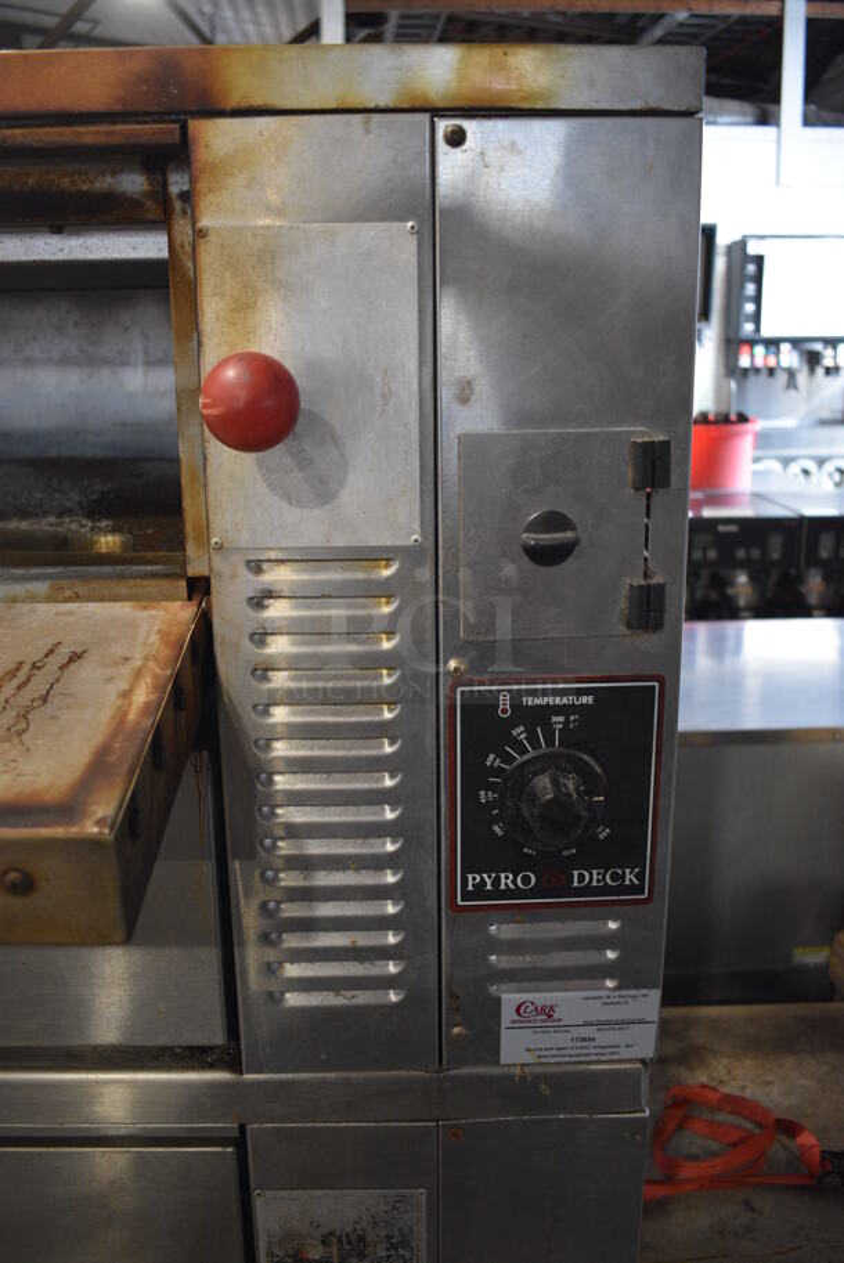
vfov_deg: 61.9
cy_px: 632
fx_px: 1053
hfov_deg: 43.7
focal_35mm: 30
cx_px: 422
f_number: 3.8
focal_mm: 20
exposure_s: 1/125
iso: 1800
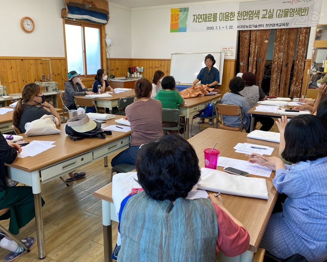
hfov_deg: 62.2
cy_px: 131
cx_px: 154
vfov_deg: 51.5
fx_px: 271
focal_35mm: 28
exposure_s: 1/120
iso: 100
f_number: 1.8
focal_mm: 4.25
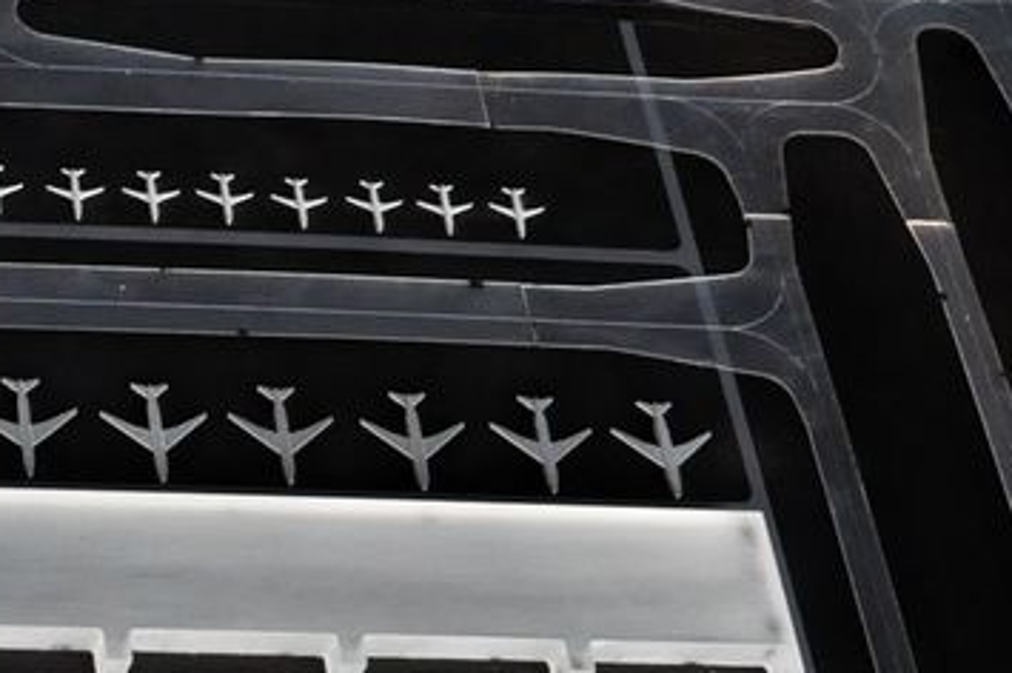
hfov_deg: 23.0
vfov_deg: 16.8
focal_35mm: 76
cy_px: 890
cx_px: -388
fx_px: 2134
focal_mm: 18
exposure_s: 1/1600
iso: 1600
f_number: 4
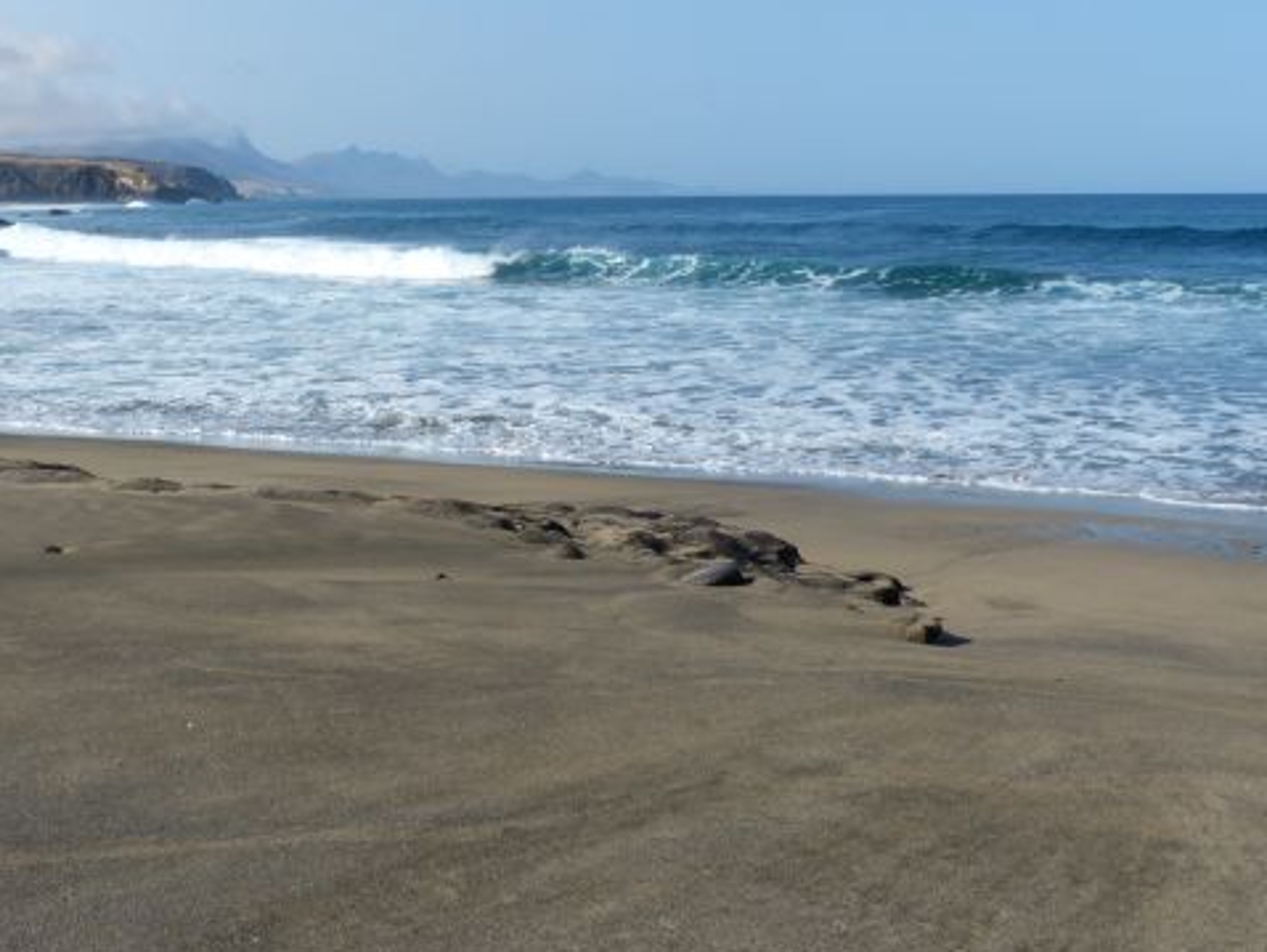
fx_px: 1685
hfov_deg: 41.2
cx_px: 657
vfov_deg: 31.5
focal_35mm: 46
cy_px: 487
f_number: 4
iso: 100
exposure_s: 1/1000
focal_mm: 7.8
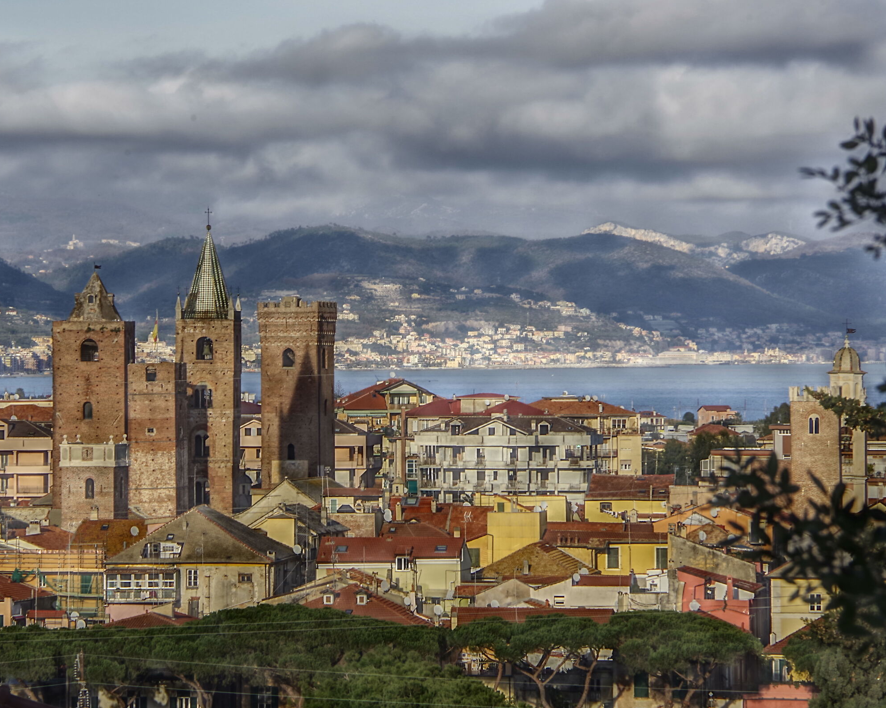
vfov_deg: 6.8
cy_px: 354
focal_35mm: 228
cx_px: 385
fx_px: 5977
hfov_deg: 8.5
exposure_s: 1/100
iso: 200
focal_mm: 135
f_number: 18
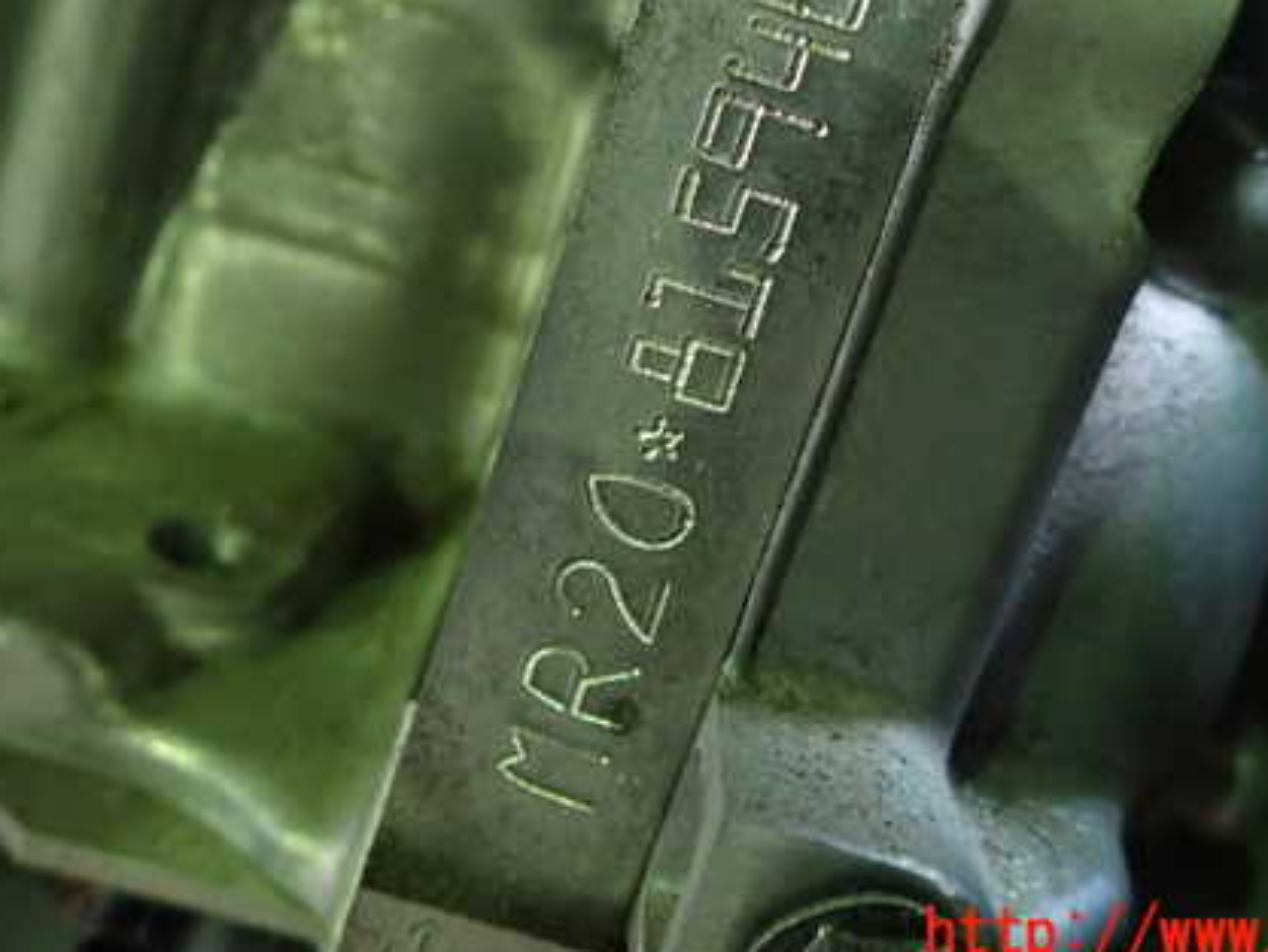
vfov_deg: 39.0
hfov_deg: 51.3
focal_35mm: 36
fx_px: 1319
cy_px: 289
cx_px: 699
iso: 800
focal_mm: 4.5
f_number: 2
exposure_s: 1/20
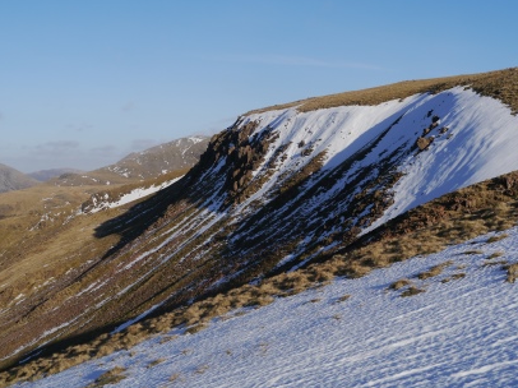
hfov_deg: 38.9
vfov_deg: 29.6
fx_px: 733
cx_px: 253
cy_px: 193
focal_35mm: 49
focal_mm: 23
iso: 160
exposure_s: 1/500
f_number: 9
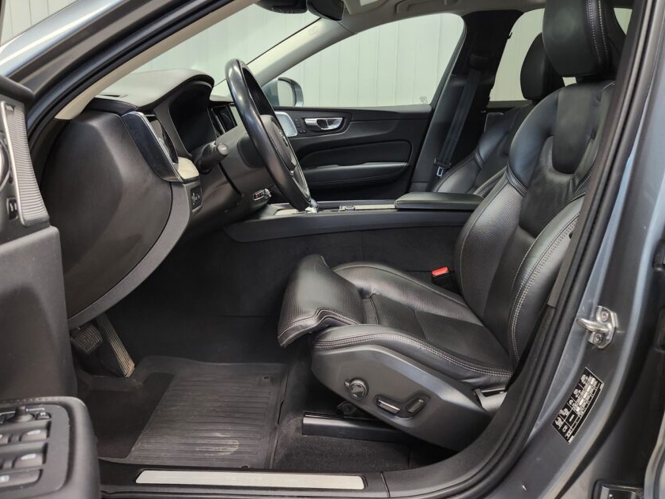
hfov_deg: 63.4
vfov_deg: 49.6
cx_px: 319
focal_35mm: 28
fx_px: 538
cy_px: 215
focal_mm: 5.4
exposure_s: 1/100
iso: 250
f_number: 1.8
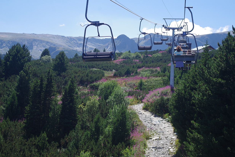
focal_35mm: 82
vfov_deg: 16.6
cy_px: 78
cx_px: 118
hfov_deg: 24.6
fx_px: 539
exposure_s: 1/250
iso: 100
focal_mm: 55
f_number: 6.3
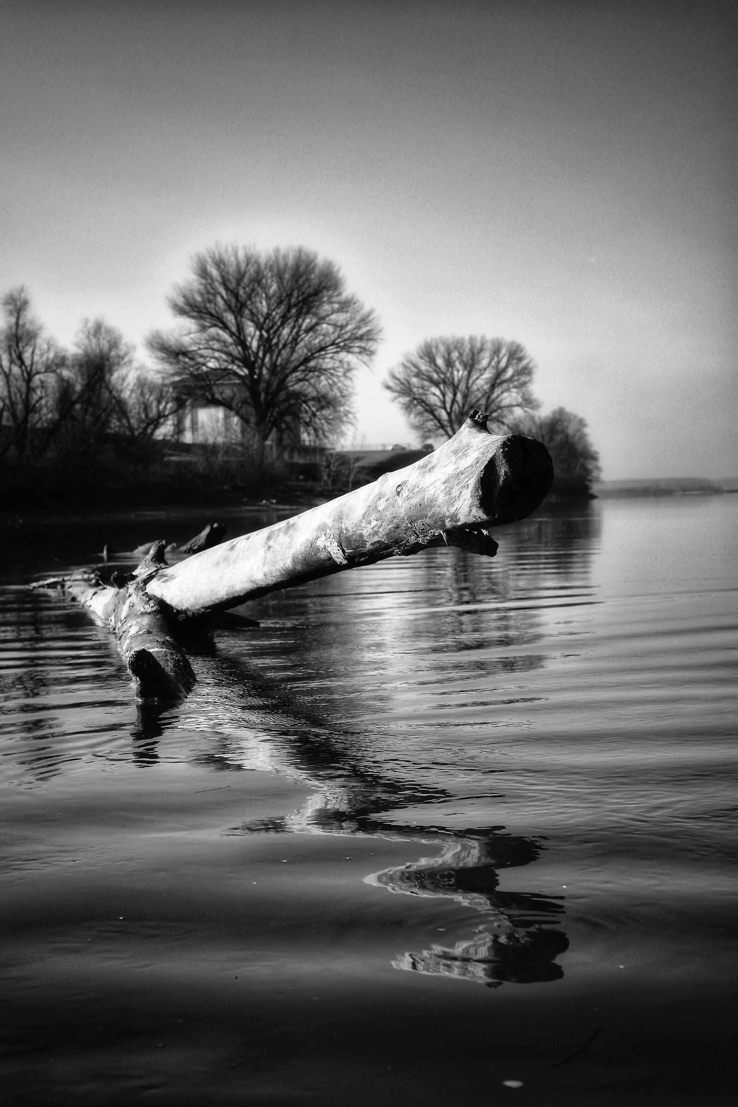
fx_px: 1614
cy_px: 554
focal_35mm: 52
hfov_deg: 25.8
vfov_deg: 37.9
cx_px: 369
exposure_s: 1/500
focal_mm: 35
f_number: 6.3
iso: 100
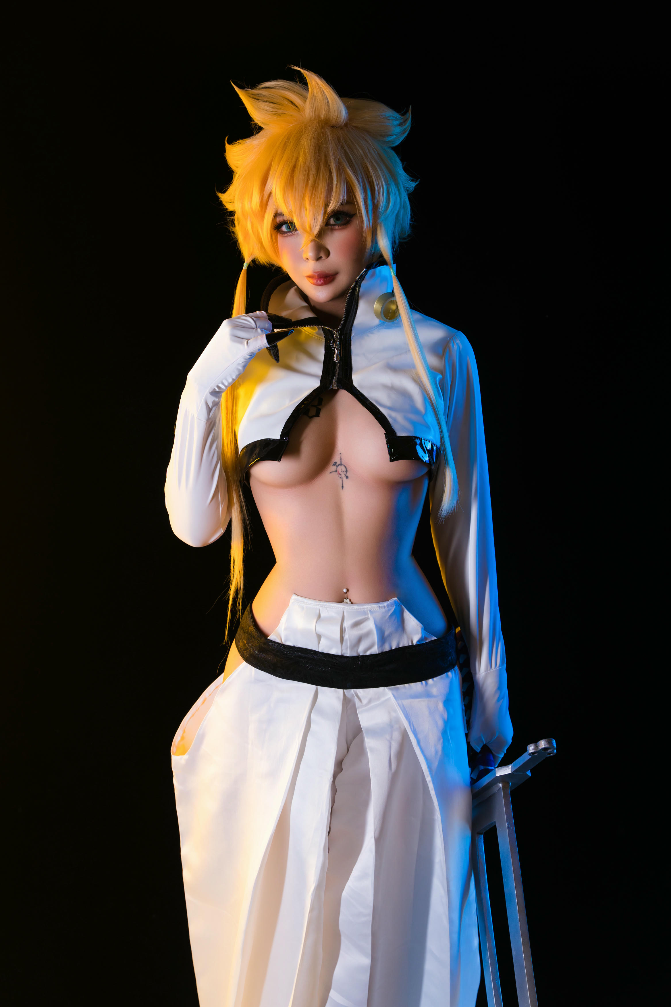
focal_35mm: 56
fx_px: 1574
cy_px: 504
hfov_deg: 24.1
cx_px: 336
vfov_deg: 35.5
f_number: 5
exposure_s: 1/100
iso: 400
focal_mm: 56.3
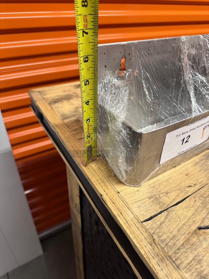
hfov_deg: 56.8
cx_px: 104
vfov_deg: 71.6
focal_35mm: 24
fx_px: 193
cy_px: 140
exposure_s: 1/60
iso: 250
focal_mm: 6.86
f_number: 1.78
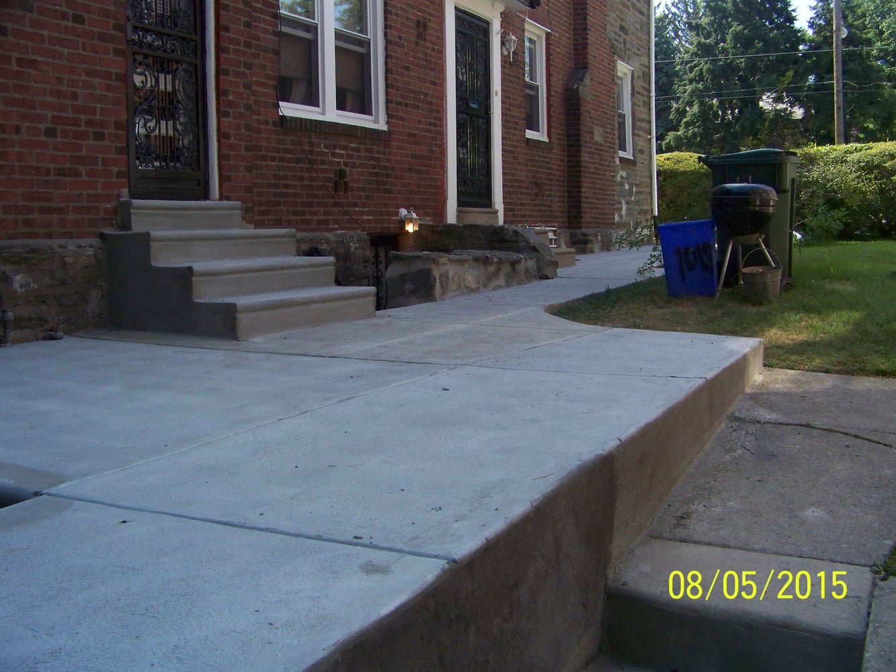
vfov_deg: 39.7
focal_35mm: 36
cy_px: 336
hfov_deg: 51.4
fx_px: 932
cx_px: 448
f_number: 4
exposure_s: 1/800
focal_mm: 5.85
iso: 200
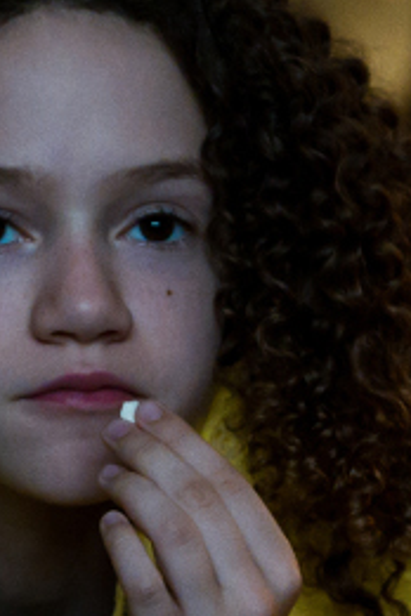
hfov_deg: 5.3
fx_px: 4401
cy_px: 649
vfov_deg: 8.0
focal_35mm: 257
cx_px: 300
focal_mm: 56
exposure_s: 1/100
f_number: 3.5
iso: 4000
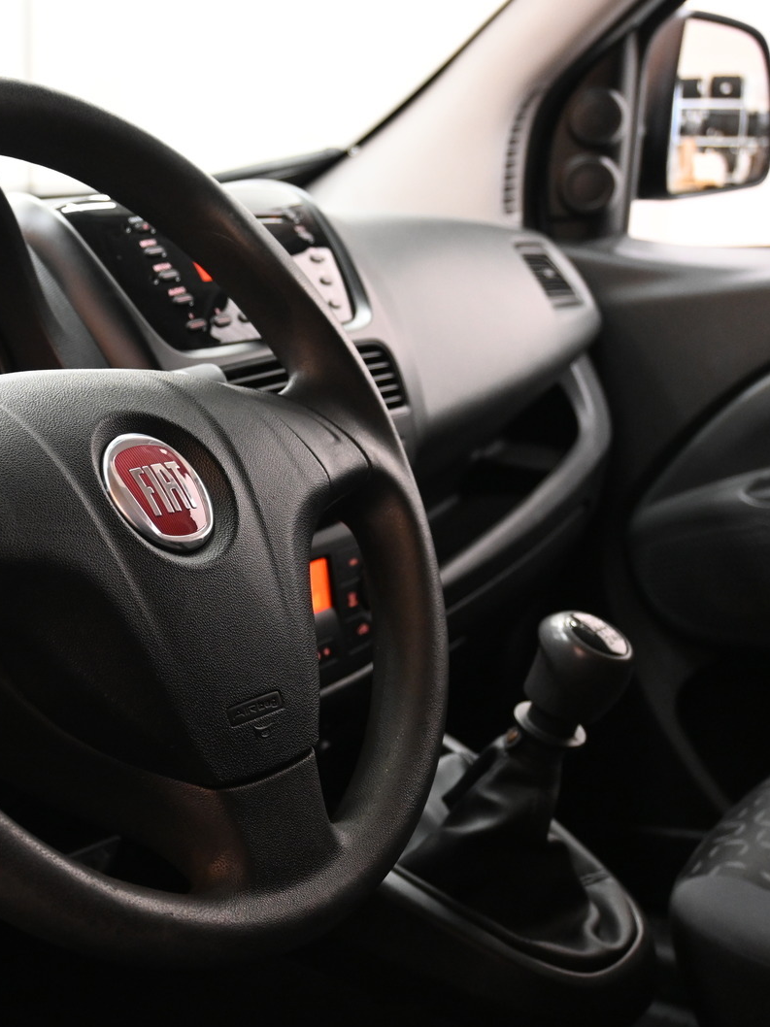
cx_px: 74
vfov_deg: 35.5
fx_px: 1605
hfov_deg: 26.1
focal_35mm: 54
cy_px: 516
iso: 1800
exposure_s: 1/40
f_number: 4.2
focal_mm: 24.5
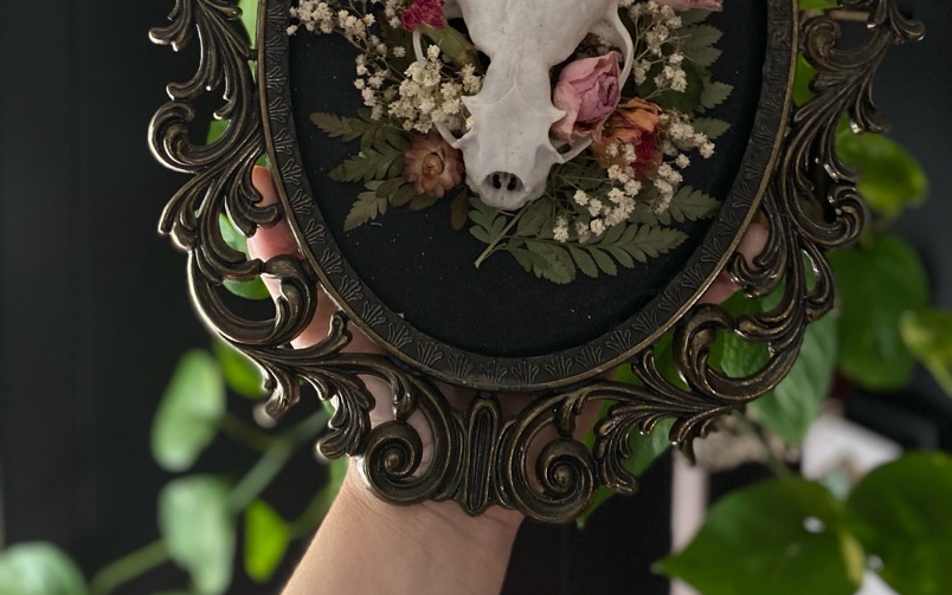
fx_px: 960
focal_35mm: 37
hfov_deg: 52.7
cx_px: 475
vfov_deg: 32.2
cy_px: 27
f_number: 1.8
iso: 400
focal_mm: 4.25
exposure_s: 1/60
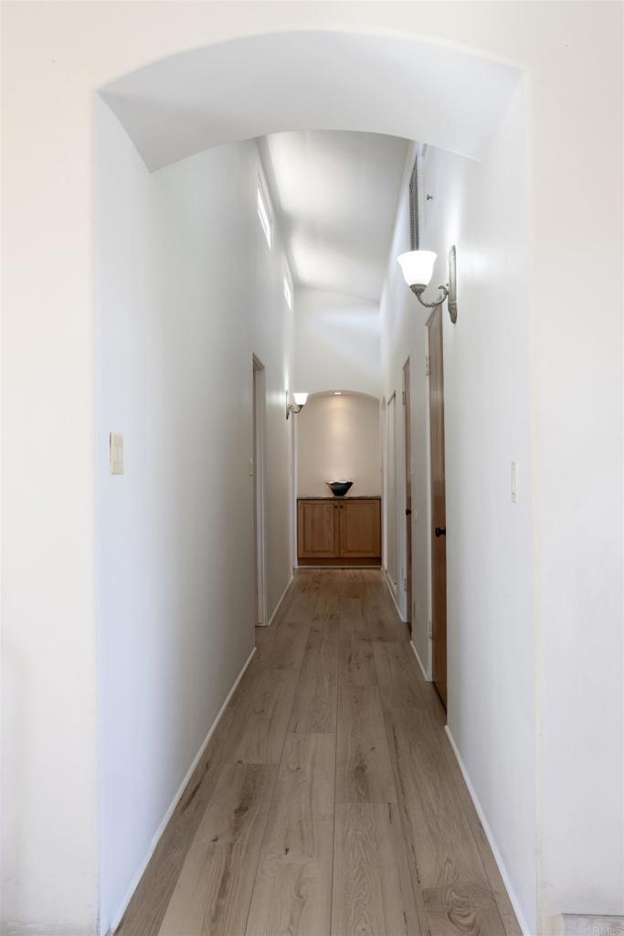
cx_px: 312
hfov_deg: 46.4
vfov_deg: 65.5
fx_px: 728
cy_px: 468
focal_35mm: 28
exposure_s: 1/8
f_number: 10
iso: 200
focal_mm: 28
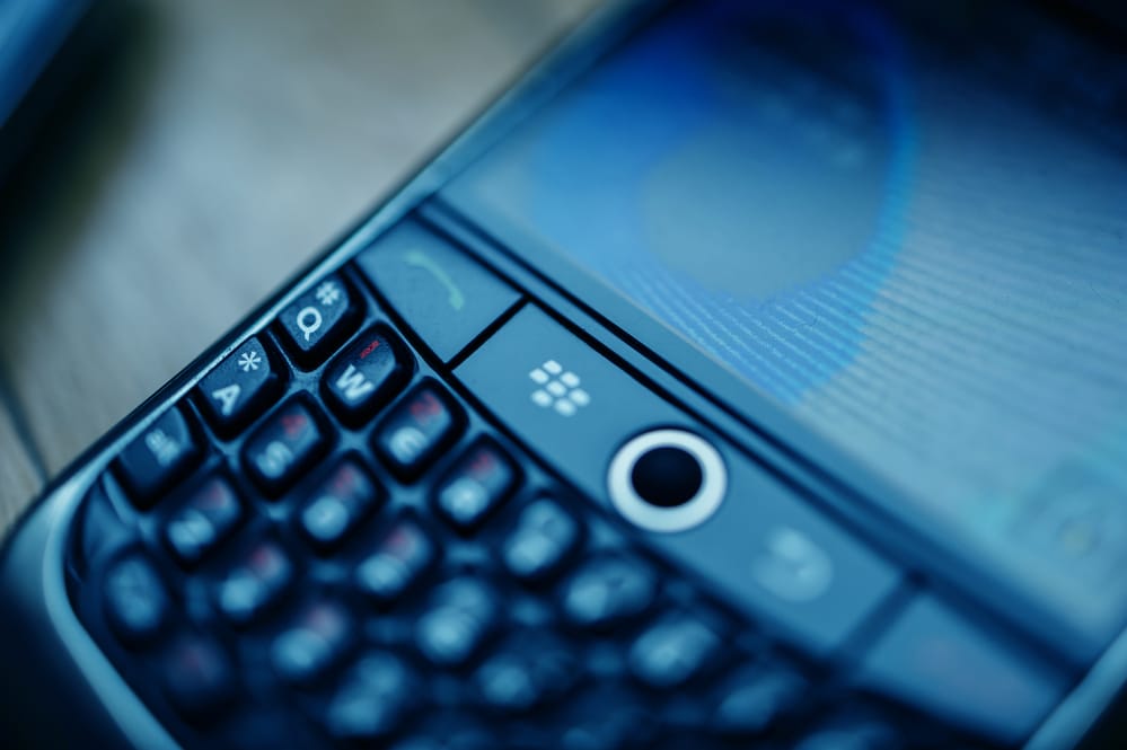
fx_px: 1408
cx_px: 564
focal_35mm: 45
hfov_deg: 43.6
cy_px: 375
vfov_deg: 29.8
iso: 250
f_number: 4
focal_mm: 45
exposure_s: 1/500
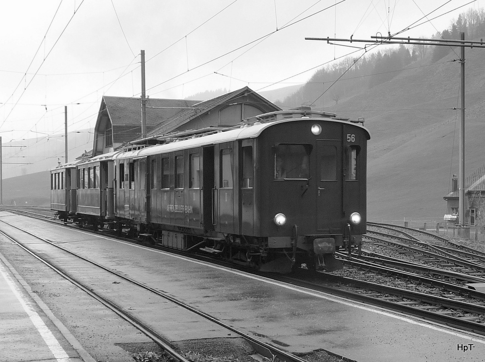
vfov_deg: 37.6
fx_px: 531
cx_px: 242
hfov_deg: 49.1
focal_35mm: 38
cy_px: 181
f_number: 3.8
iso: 100
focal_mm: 6.3
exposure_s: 1/50
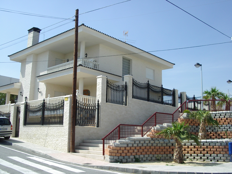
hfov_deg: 49.0
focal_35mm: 38
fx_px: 255
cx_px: 116
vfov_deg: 37.7
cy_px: 87
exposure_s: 1/400
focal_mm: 5.8
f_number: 4.8
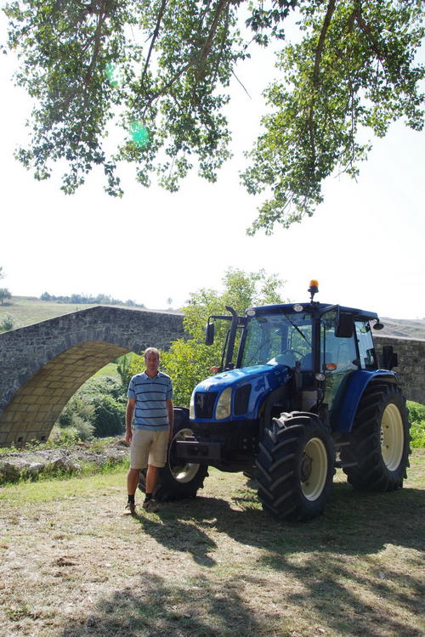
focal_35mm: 33
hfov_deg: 40.0
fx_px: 584
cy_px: 318
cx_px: 212
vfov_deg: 57.2
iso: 320
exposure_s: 1/160
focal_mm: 22
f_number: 9
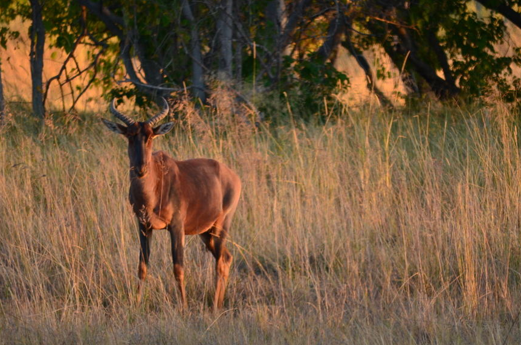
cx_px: 277
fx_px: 9648
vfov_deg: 2.0
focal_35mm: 668
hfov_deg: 3.1
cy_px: 204
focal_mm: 300
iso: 640
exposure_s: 1/250
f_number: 5.6
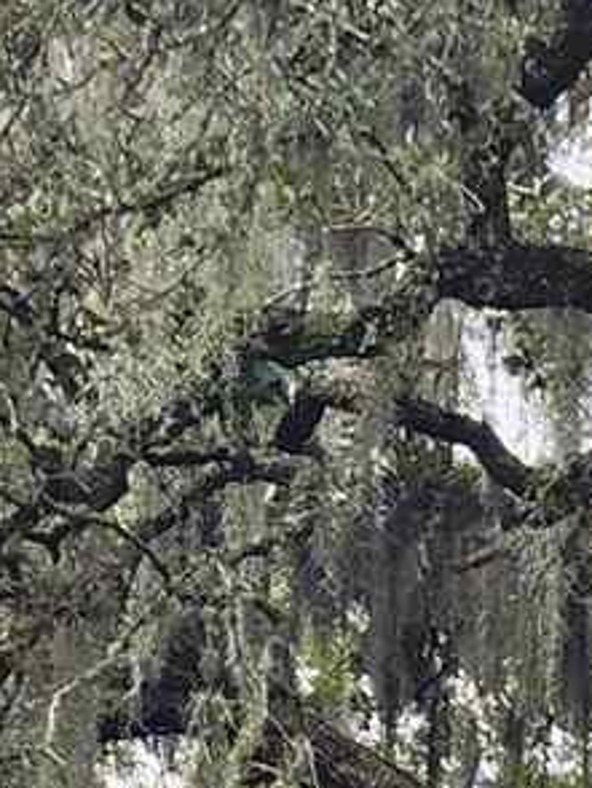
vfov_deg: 10.0
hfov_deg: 8.1
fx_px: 4099
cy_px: 1664
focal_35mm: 180
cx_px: 932
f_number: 1.8
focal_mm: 5.4
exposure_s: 1/180
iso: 64
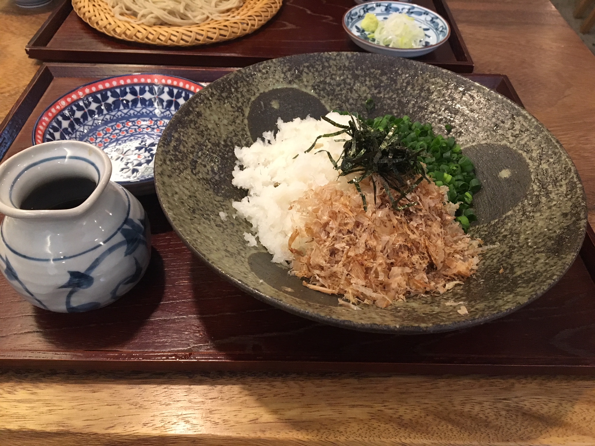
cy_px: 223
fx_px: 498
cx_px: 298
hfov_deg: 61.7
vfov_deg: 48.2
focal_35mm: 29
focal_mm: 4.15
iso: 250
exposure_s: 1/30
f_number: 2.2
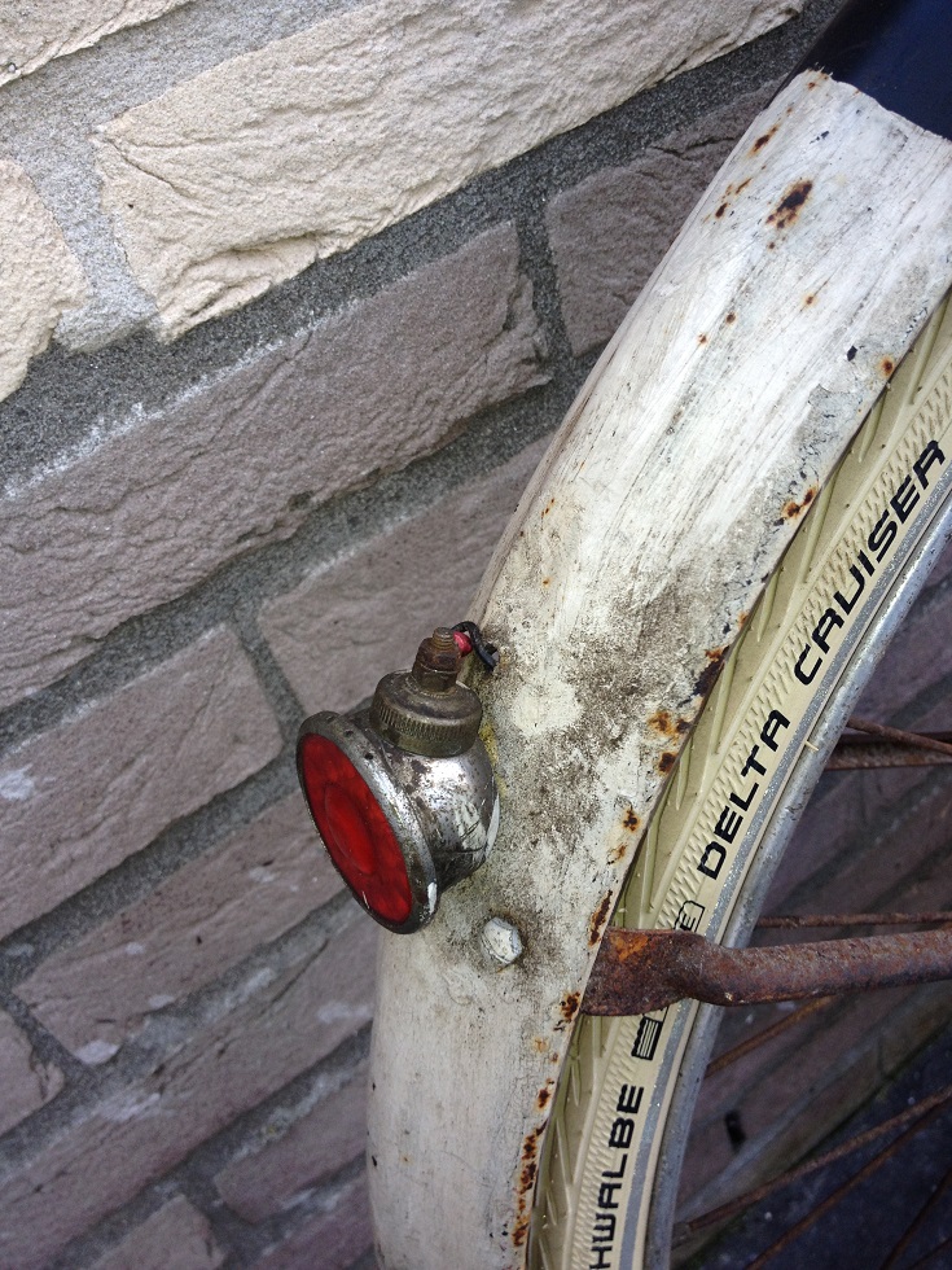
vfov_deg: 52.6
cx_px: 476
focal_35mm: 35
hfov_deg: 40.7
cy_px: 635
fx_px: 1283
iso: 50
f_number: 2.4
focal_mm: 4.28
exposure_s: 1/155
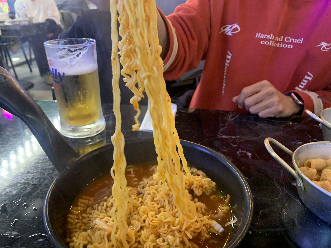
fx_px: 249
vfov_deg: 53.1
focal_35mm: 26
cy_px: 124
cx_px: 166
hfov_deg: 67.3
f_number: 1.8
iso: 500
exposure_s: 1/30
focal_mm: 4.25
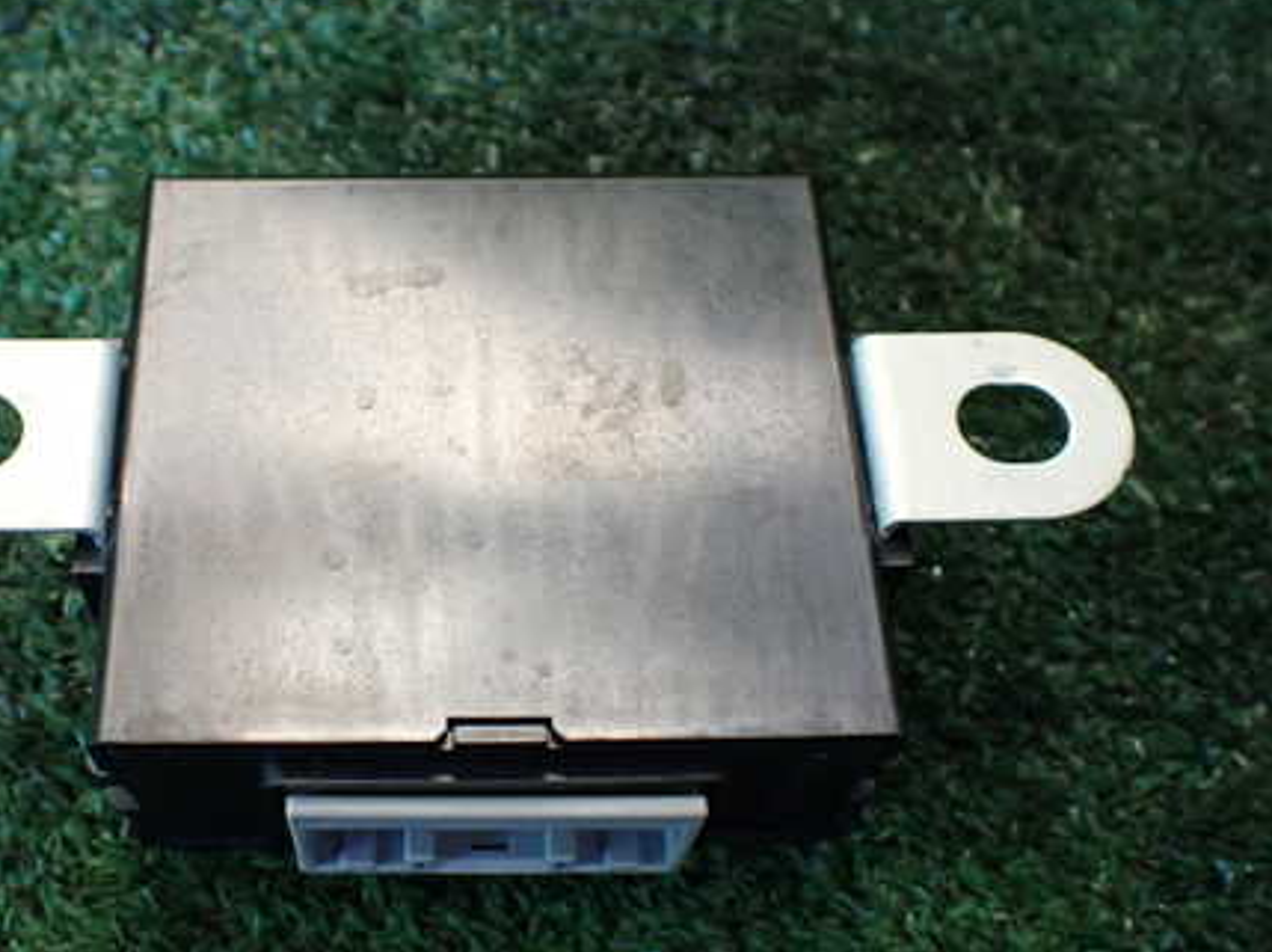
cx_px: 460
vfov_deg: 34.3
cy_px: 483
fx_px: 1542
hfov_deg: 44.4
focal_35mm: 42
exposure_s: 1/125
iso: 320
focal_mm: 5.4
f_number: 2.3
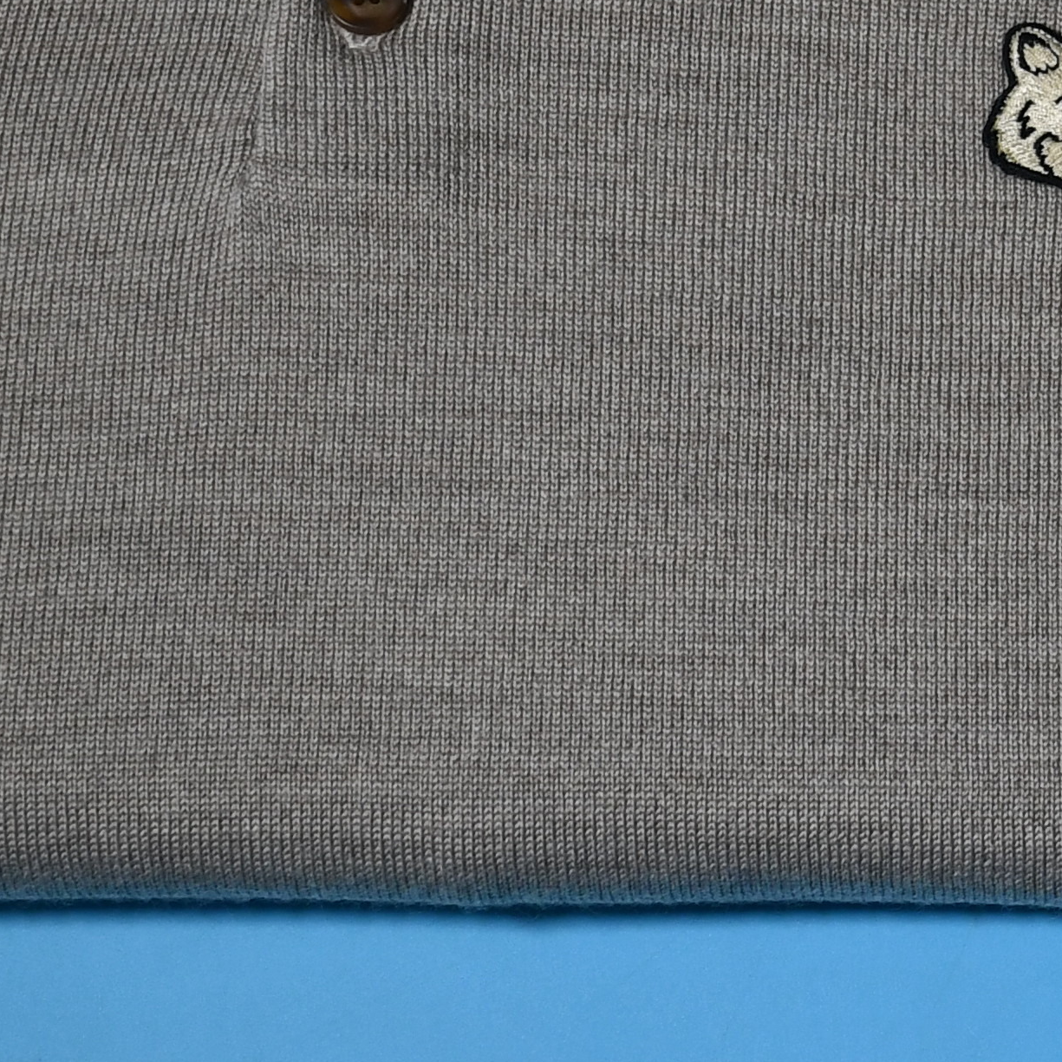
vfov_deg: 8.8
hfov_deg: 8.8
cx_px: 1285
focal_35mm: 197
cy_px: -100
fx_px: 6838
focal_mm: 34
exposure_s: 1/250
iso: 320
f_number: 5.6
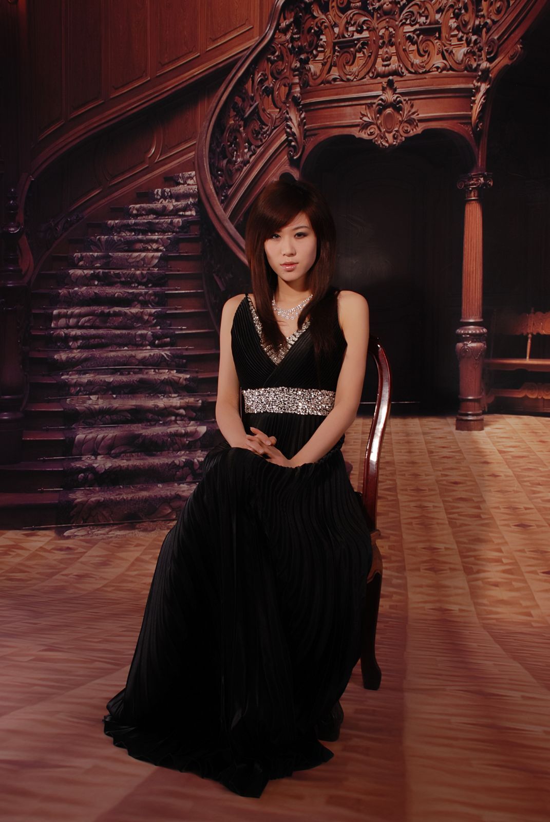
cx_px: 275
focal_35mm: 46
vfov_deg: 42.3
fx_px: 1063
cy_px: 411
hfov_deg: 29.0
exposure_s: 1/8
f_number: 9
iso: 100
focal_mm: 31
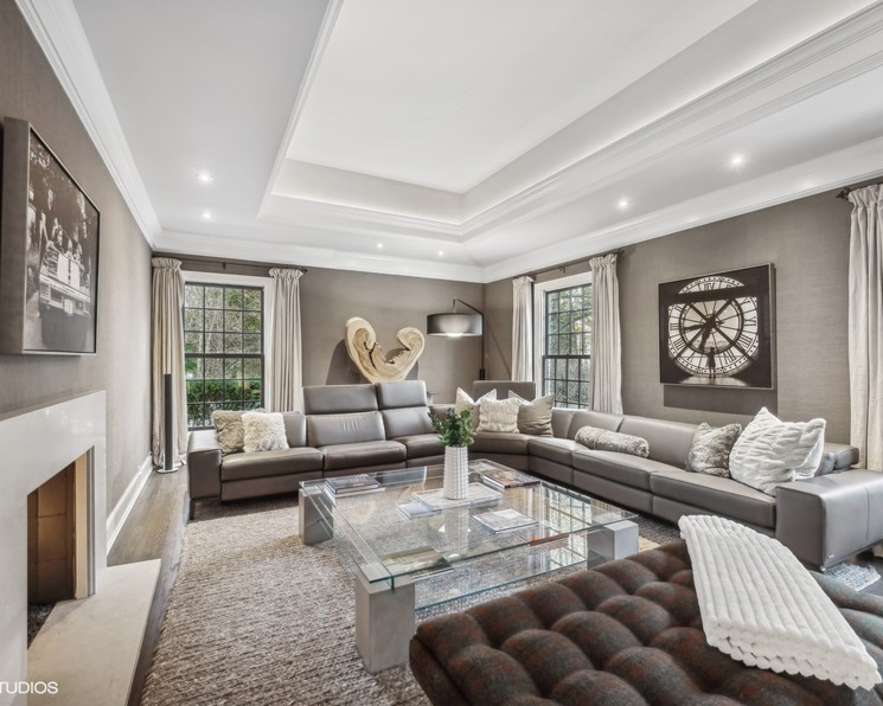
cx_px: 448
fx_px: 444
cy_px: 353
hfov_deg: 89.6
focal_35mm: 17
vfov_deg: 77.0
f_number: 8
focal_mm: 15
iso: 200
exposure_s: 1/3.33
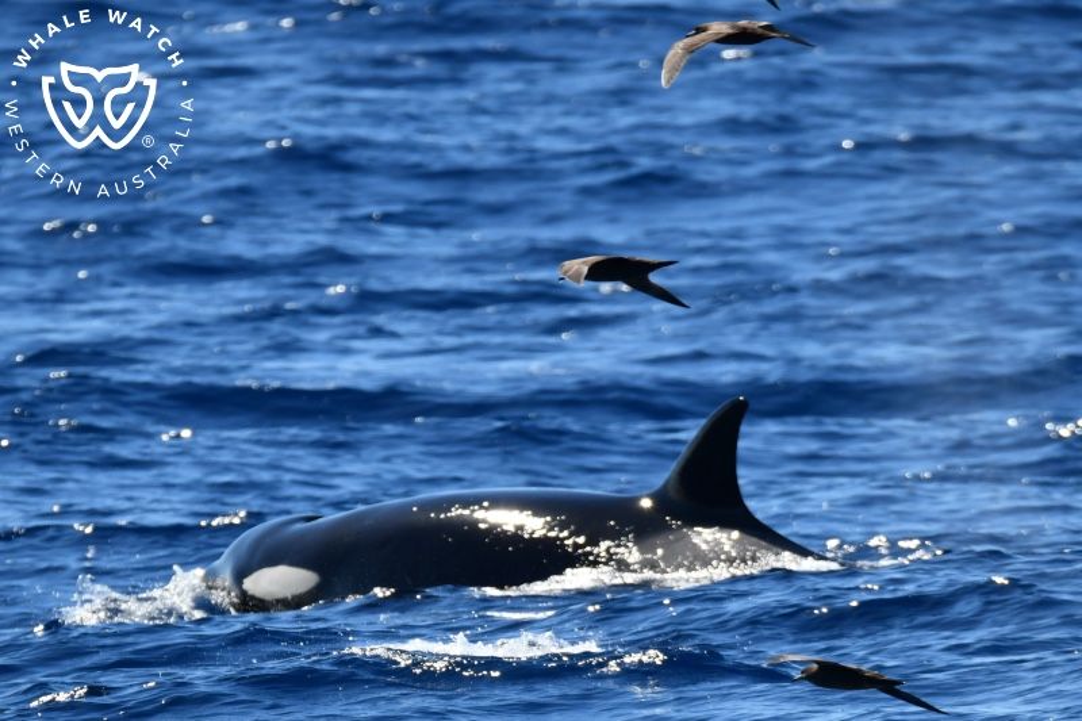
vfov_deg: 1.7
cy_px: 360
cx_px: 541
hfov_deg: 2.5
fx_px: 24789
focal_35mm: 825
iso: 400
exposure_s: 1/2000
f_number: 8
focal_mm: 550
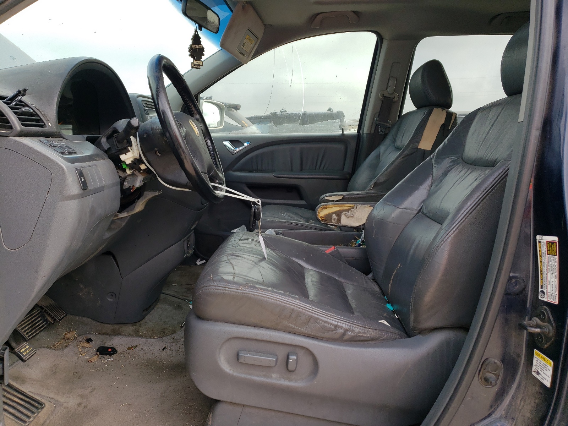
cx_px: 284
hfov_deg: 67.3
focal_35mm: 26
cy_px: 213
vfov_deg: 53.1
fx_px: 427
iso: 50
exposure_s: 1/588
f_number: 1.5
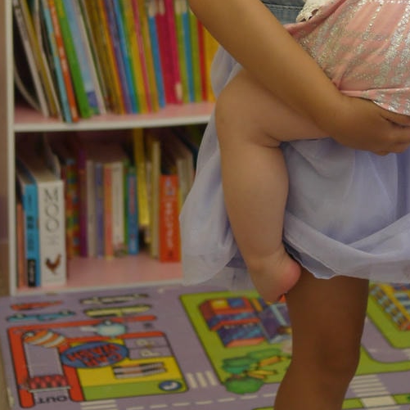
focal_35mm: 113
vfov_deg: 15.2
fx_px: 1514
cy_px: 38
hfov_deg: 15.3
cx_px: 309
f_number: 1.7
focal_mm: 20
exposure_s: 1/125
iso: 160
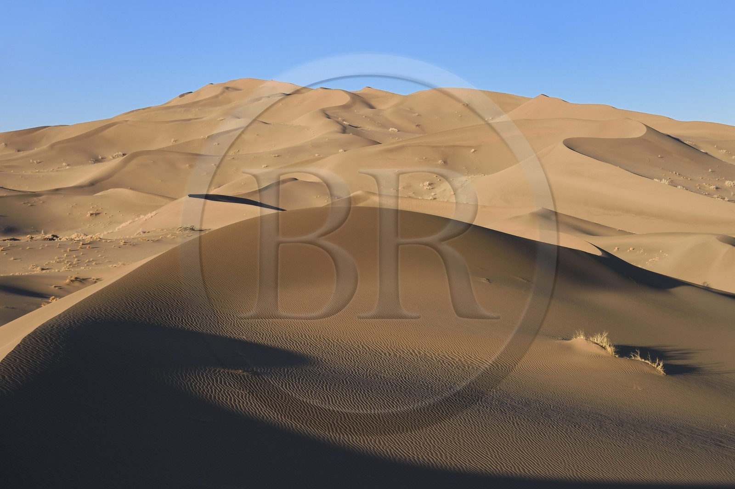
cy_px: 244
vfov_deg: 22.6
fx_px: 1224
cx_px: 368
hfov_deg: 33.4
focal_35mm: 60
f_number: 10
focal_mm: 60
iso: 200
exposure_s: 1/250
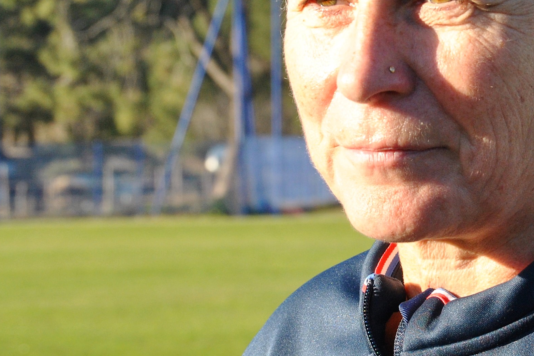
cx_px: 434
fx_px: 3029
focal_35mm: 204
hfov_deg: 10.0
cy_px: 83
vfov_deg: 6.7
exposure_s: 1/320
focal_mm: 55
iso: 400
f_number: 9
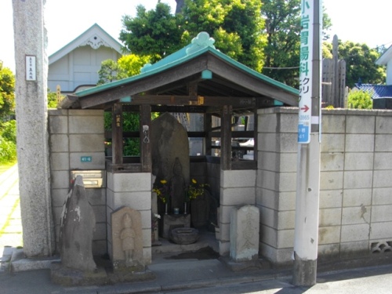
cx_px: 196
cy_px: 147
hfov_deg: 56.8
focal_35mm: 32
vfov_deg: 44.2
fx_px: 362
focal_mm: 5.7
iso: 100
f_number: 2.9
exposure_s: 1/320
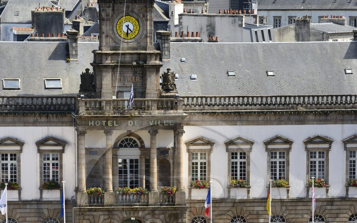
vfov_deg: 6.4
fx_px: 2005
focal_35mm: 206
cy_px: 219
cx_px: 174
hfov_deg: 10.2
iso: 200
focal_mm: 130
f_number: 11
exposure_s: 1/160
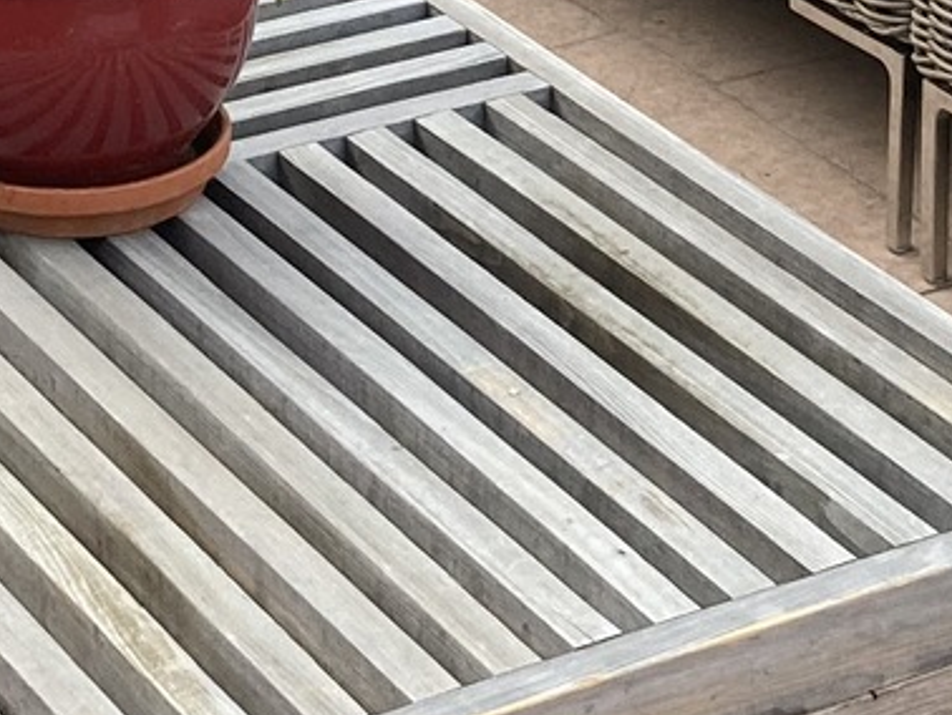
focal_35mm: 148
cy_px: -204
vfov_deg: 9.9
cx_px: 597
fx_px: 4073
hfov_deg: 13.3
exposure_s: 1/121
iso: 32
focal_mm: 3.99
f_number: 1.8
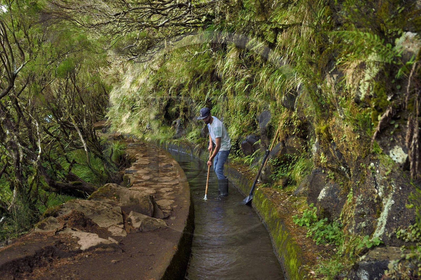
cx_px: 210
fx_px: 561
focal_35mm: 48
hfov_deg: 41.1
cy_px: 140
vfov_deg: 28.0
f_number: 7.1
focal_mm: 48
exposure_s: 1/25
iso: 1000
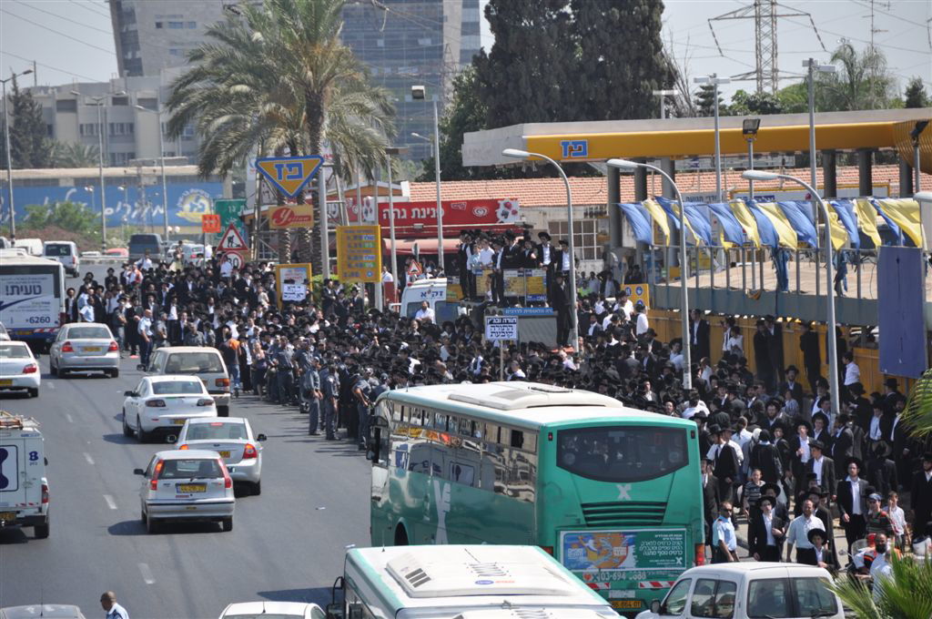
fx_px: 6593
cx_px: 466
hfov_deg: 8.1
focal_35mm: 255
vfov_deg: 5.4
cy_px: 310
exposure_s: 1/640
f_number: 6.3
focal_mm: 170
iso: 200
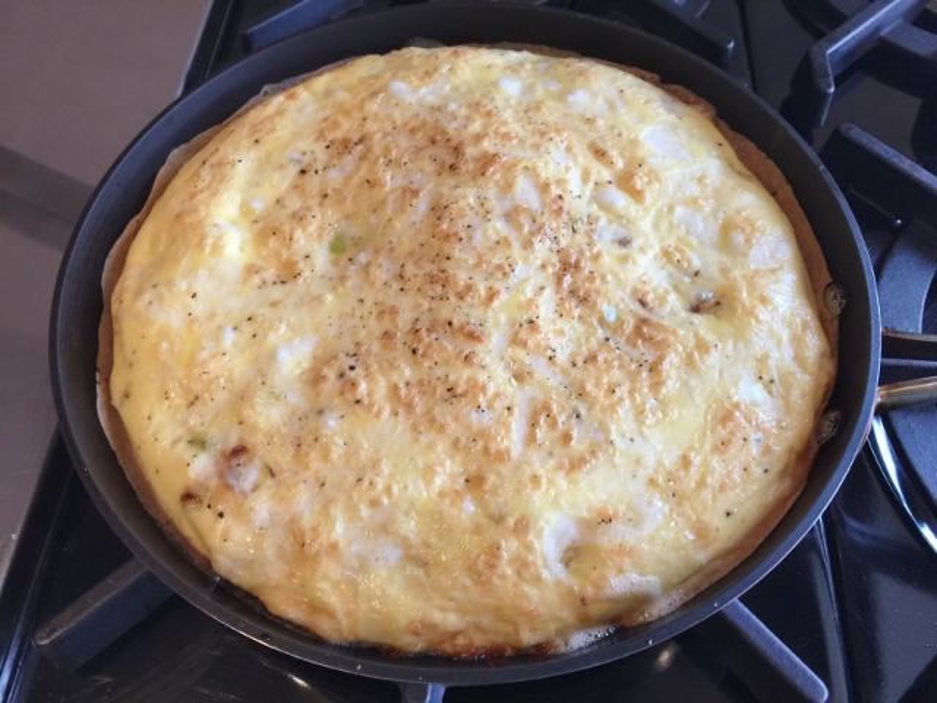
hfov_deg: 61.7
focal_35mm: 29
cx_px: 468
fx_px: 785
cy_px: 352
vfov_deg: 48.2
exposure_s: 1/15
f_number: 2.2
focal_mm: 4.15
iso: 50
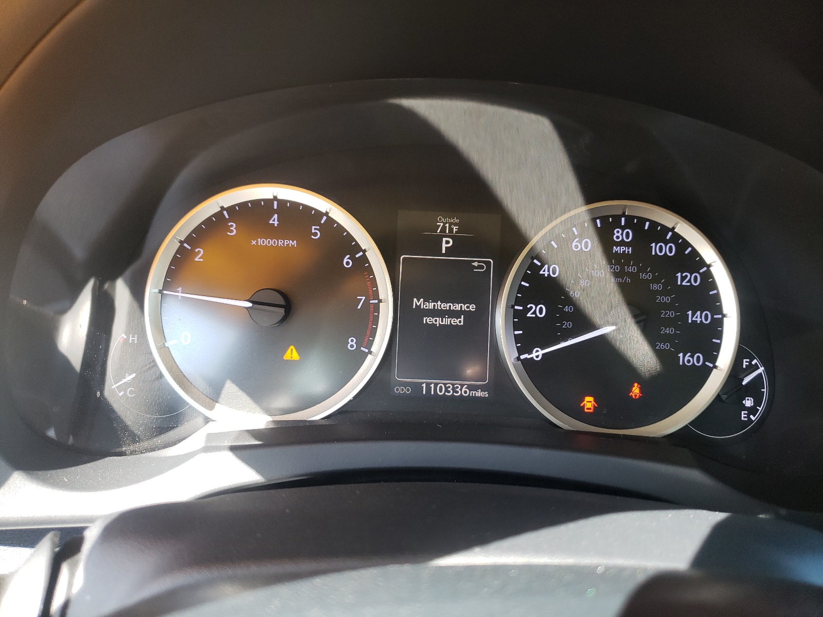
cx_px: 412
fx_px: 618
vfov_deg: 53.1
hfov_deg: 67.3
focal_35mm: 26
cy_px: 308
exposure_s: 1/120
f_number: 1.5
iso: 82
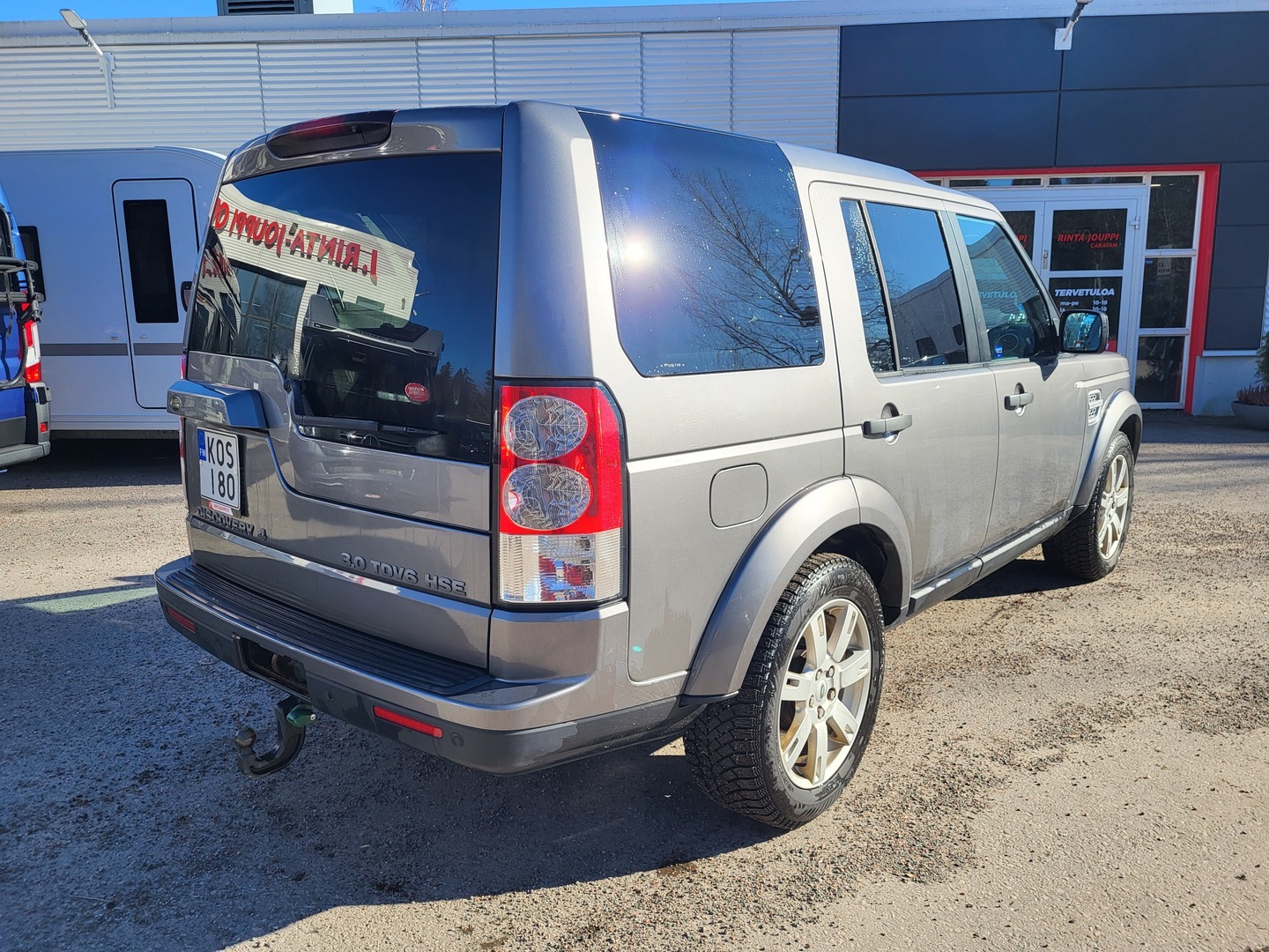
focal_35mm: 26
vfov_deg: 53.1
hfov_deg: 67.3
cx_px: 634
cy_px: 476
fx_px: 953
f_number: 1.8
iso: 40
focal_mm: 5.4
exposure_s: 1/1202
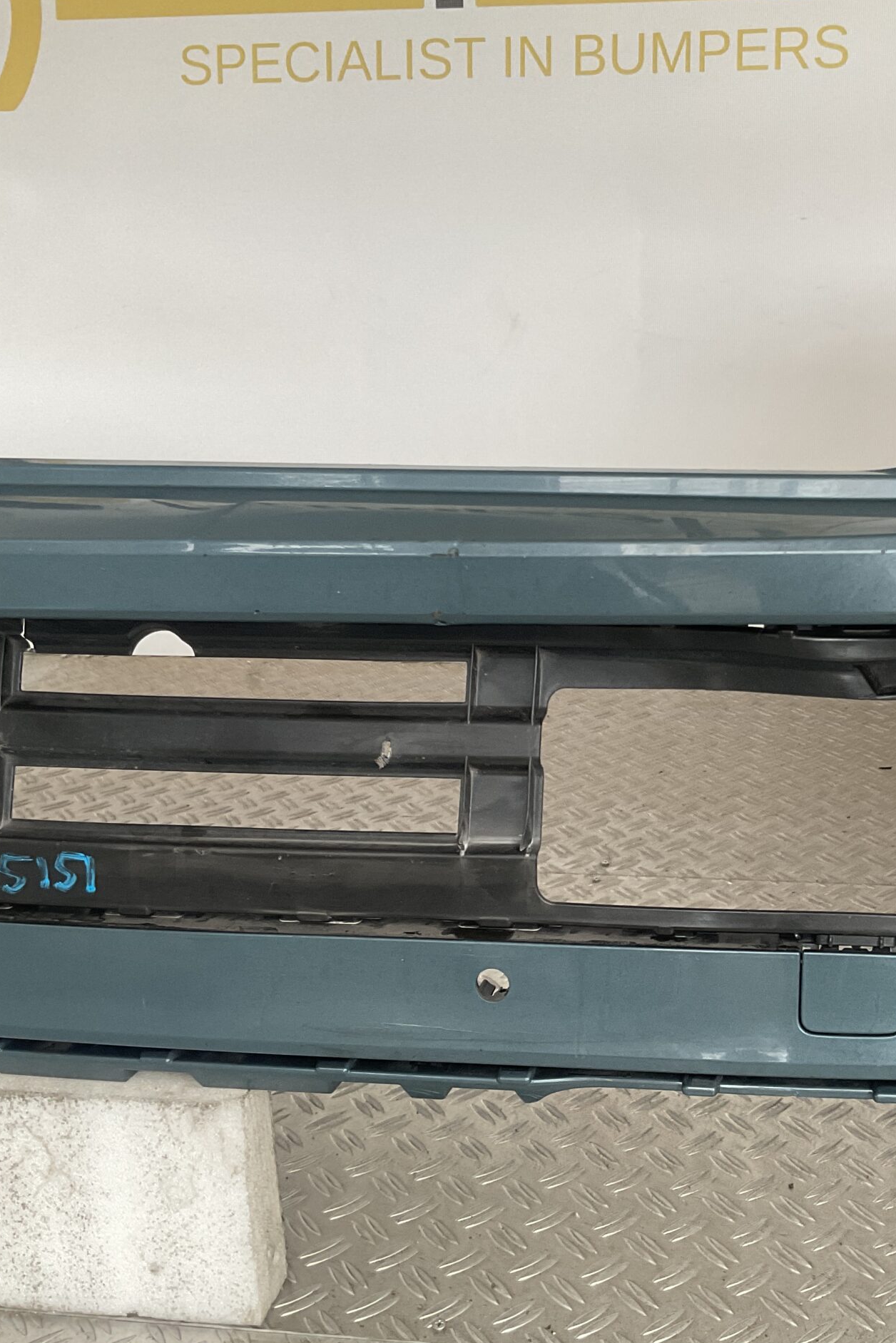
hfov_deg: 31.9
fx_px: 1530
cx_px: 698
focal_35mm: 41
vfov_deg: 47.4
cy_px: 680
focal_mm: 3
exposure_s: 1/120
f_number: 1.8
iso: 64
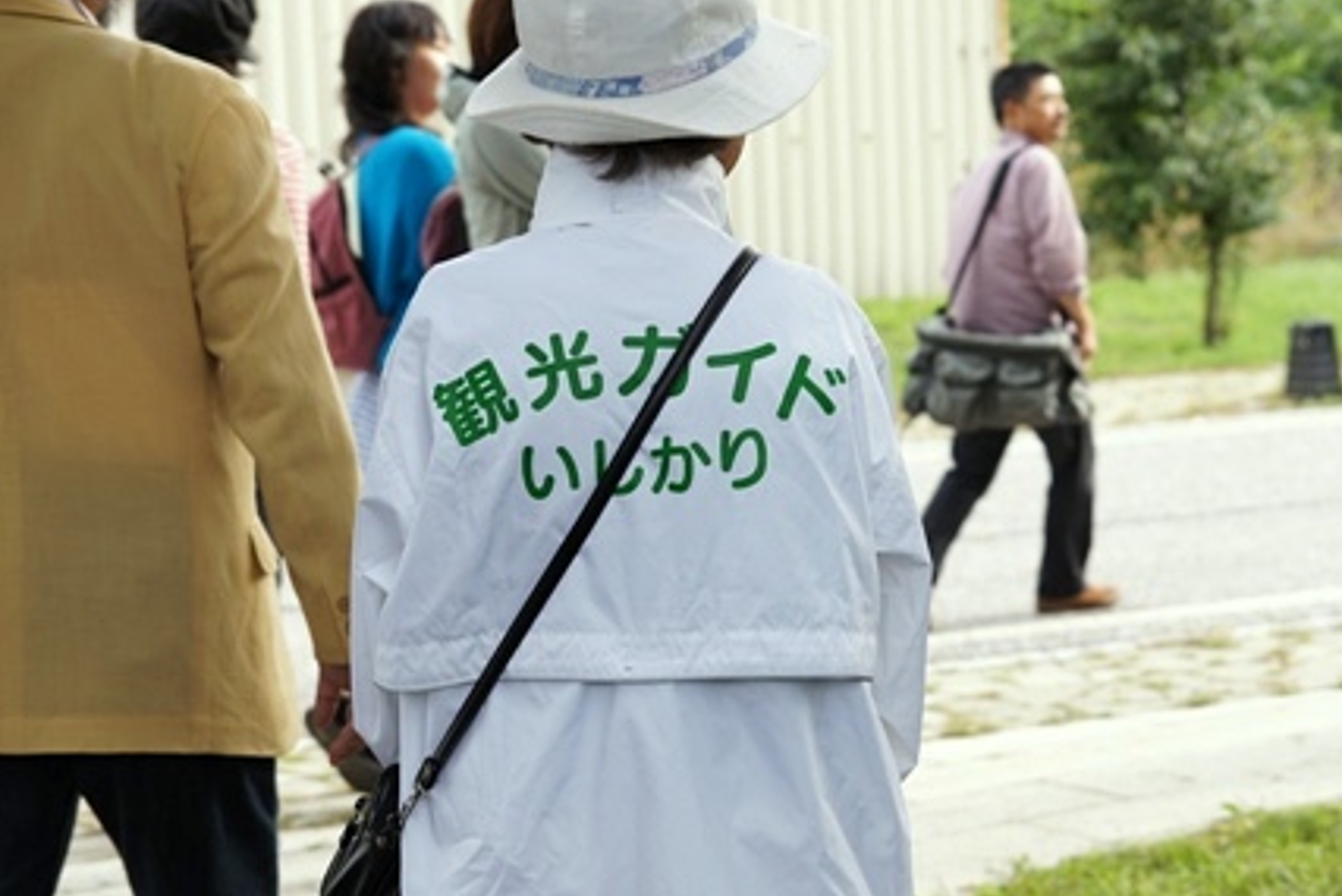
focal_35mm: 79
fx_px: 2946
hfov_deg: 25.7
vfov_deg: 17.3
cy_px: 440
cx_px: 660
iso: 100
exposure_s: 1/160
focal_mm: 50
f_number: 4
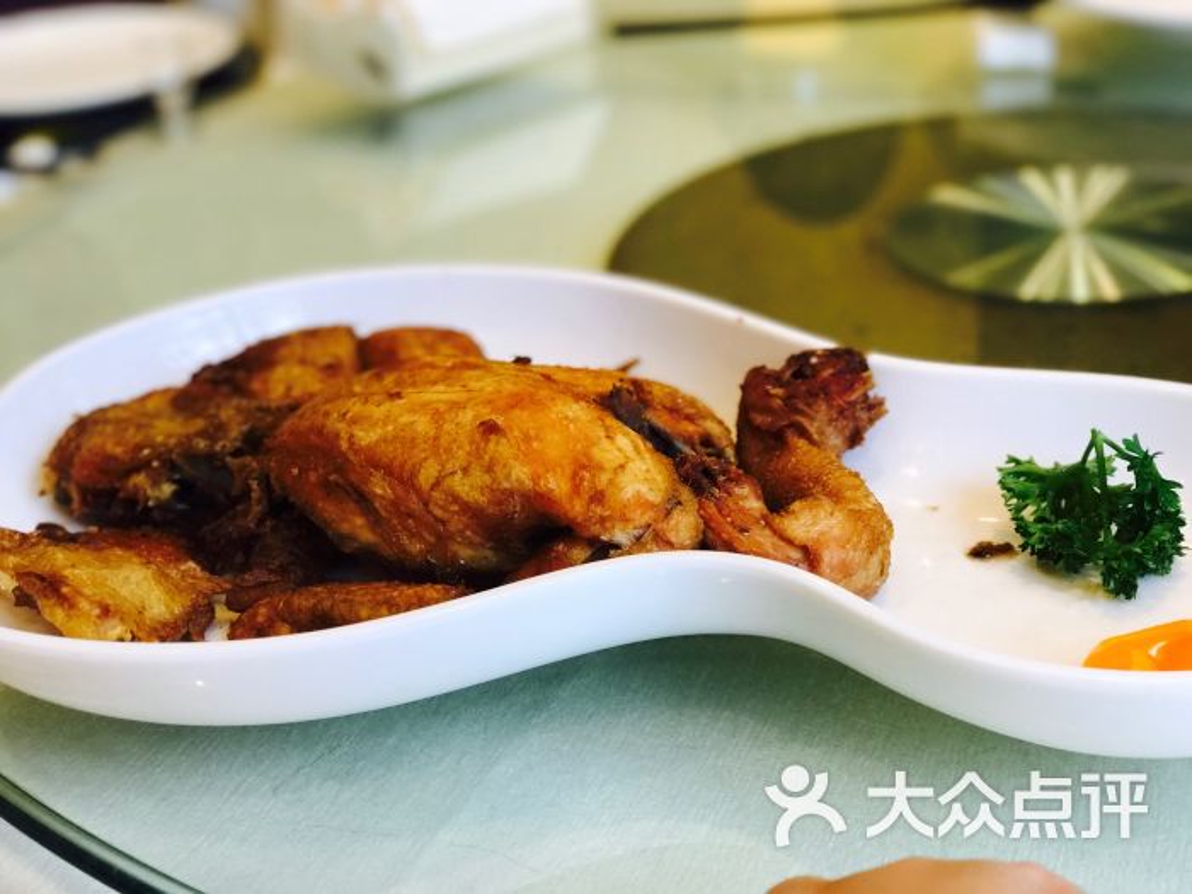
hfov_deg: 33.8
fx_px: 1963
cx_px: 596
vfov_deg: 25.7
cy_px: 447
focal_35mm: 57
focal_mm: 6.6
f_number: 2.8
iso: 80
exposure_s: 1/50
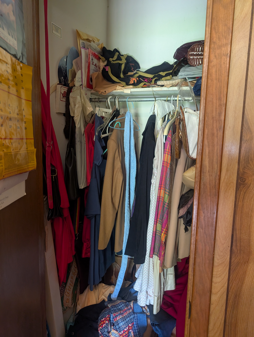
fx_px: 234
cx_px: 127
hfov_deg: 56.9
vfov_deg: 71.5
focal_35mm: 24
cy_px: 168
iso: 1036
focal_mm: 6.9
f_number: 1.68
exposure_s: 1/120
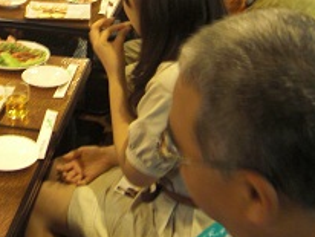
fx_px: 638
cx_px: 35
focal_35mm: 70
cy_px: 4
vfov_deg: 20.4
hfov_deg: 26.8
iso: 200
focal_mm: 5.8
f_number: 2.7
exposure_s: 1/2
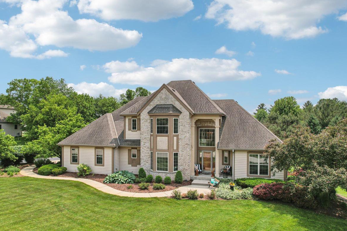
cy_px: 125
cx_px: 164
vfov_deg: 53.1
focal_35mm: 24
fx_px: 231
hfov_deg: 73.7
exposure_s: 1/3200
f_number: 2.8
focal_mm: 8.38
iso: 100
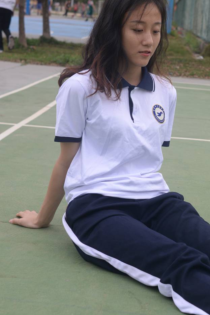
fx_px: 638
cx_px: 198
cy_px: 126
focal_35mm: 73
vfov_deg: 27.6
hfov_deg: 18.3
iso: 250
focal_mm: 35
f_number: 5
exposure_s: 1/250
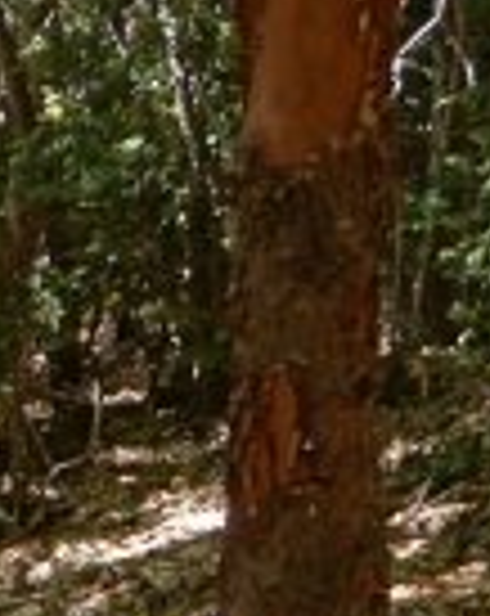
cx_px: -791
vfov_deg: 6.3
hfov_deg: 4.9
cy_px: 827
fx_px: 5557
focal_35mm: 306
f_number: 5
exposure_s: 1/60
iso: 100
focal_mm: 29
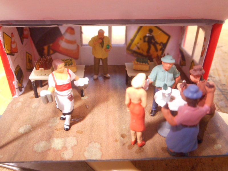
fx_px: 224
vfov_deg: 41.8
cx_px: 114
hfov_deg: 54.0
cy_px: 86
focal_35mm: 34
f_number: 4.2
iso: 400
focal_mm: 6
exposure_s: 1/10
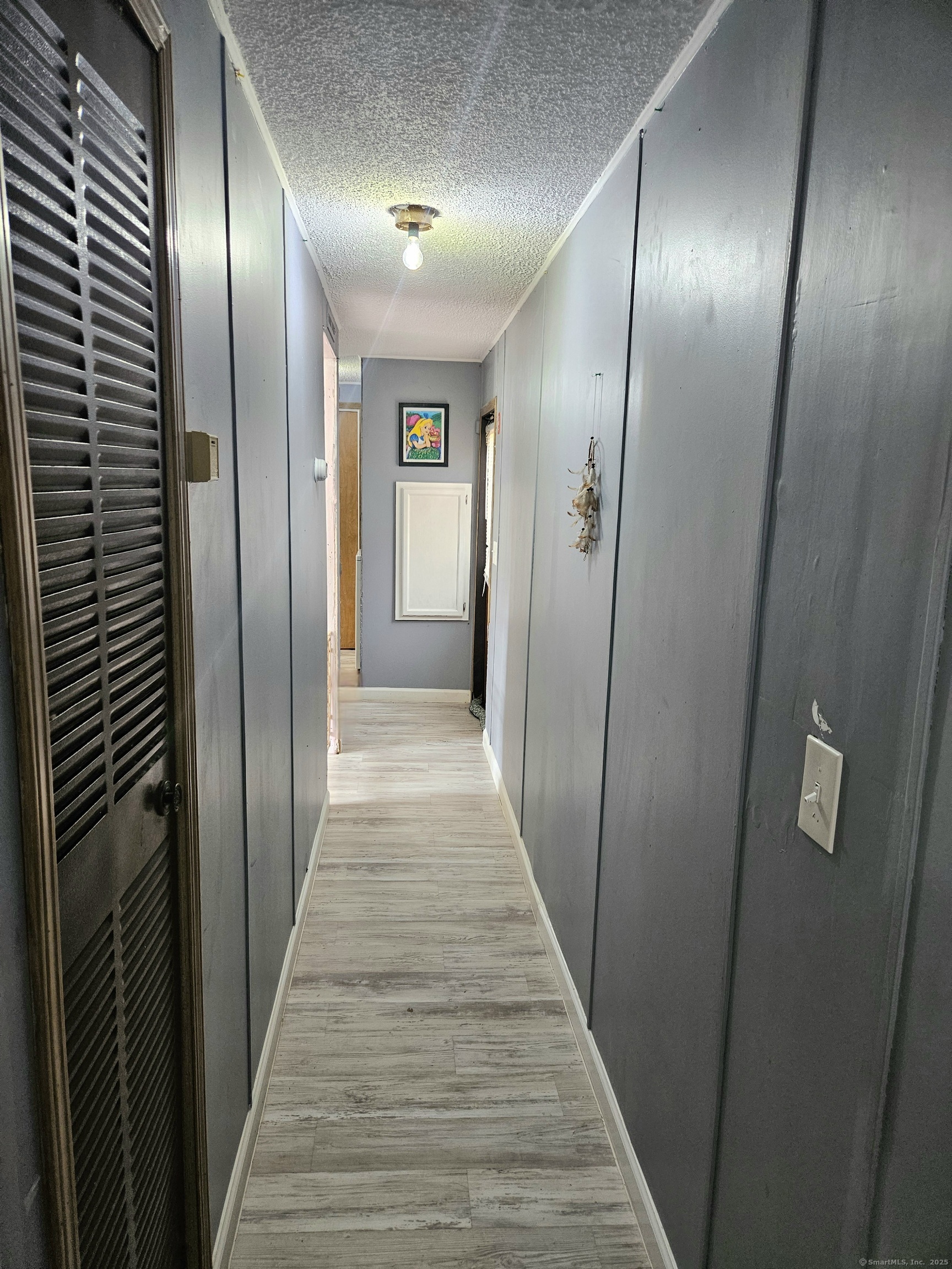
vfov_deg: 73.9
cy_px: 634
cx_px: 476
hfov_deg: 58.9
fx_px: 843
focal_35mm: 23
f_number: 1.8
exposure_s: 1/120
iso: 400
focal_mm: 5.4
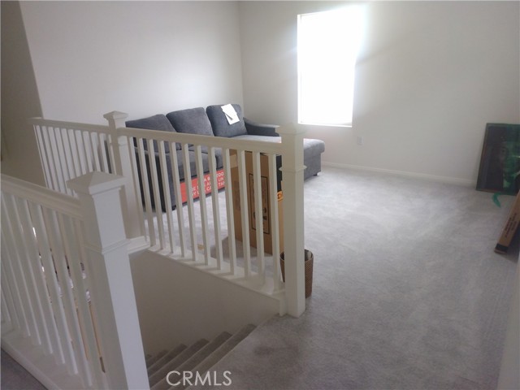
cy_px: 195
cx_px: 260
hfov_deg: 81.7
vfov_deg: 66.0
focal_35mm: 20
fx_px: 300
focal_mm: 3.54
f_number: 2
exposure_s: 1/30
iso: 178
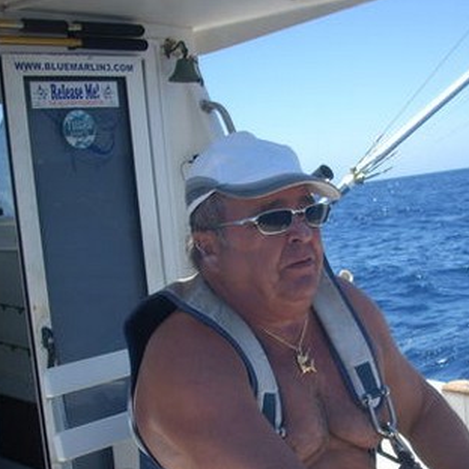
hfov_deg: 26.0
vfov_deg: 25.9
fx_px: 1012
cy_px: 331
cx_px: 298
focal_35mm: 66
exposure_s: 1/177
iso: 64
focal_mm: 6.2
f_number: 5.6
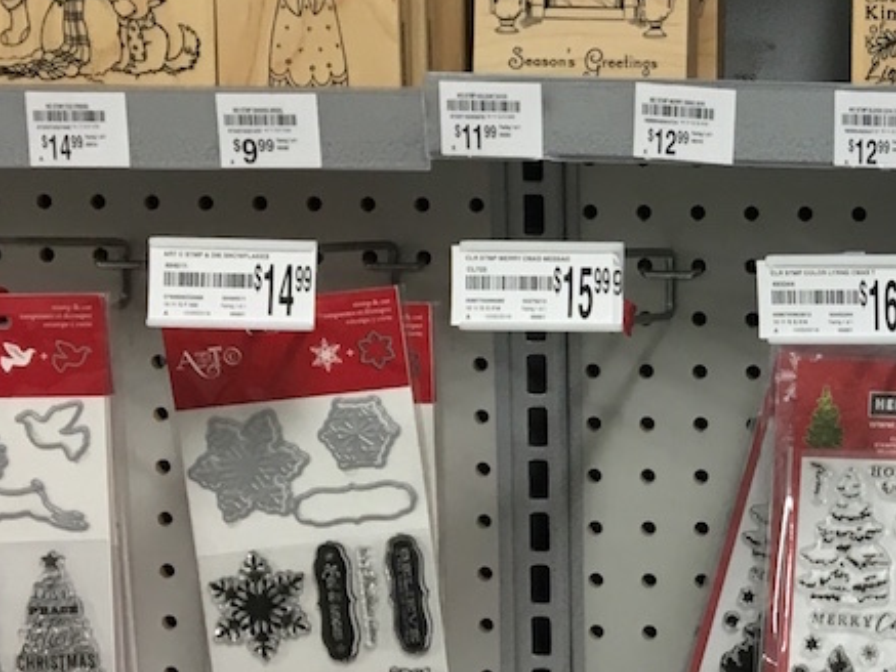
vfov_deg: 15.7
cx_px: 1090
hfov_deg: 19.6
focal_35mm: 94
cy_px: 208
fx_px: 2434
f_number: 2.2
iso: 50
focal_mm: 4.15
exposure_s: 1/30
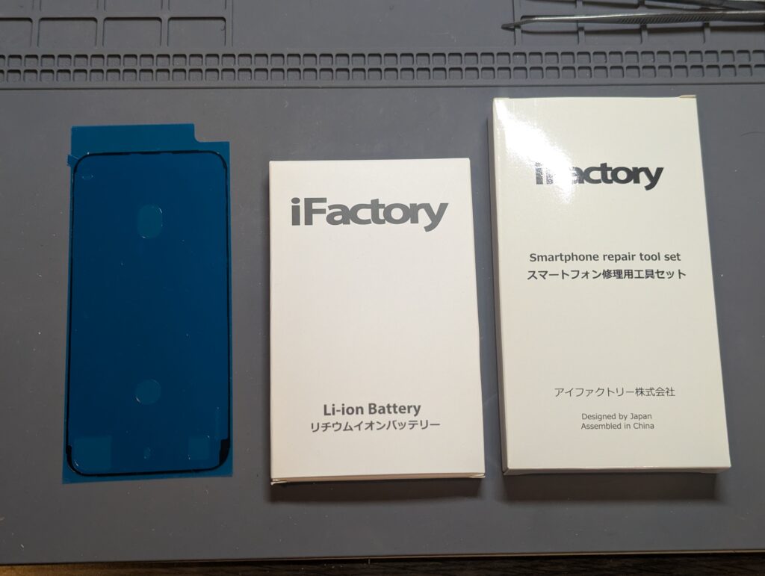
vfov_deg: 30.3
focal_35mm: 48
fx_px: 1062
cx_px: 382
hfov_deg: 39.6
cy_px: 288
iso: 169
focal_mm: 6.81
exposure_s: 1/45
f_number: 1.85
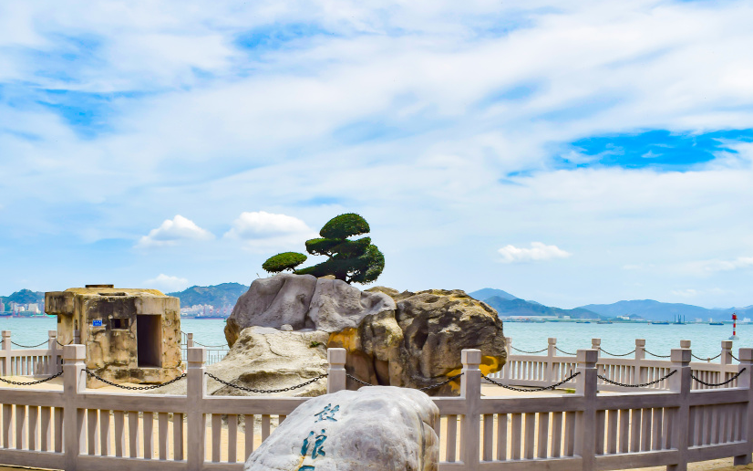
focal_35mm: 40
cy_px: 361
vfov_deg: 31.3
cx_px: 305
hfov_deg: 49.0
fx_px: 821
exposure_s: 1/200
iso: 100
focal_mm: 18
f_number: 11
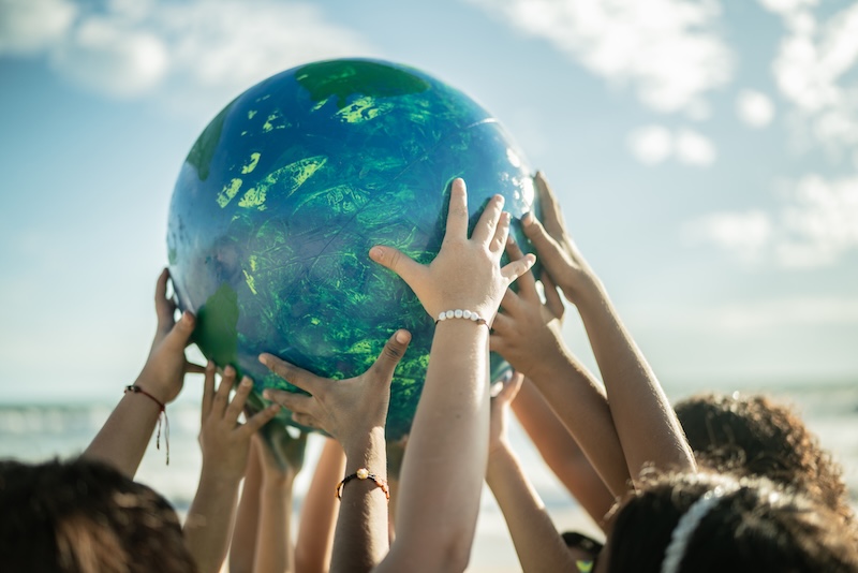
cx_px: 429
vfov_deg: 37.9
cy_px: 286
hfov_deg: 54.4
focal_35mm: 35
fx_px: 834
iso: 100
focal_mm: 35
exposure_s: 1/320
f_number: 1.2
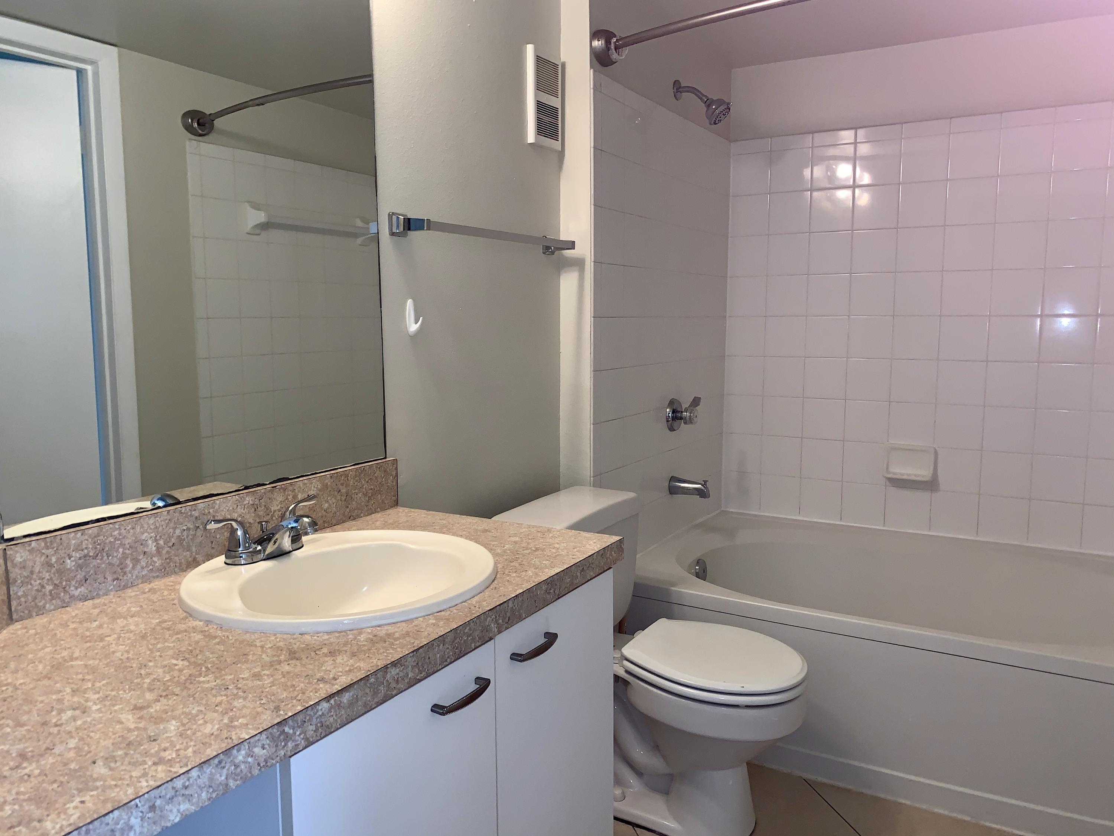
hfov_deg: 67.3
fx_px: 837
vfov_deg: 53.1
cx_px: 557
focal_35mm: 26
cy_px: 418
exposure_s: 1/15
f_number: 1.8
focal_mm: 4.25
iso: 50
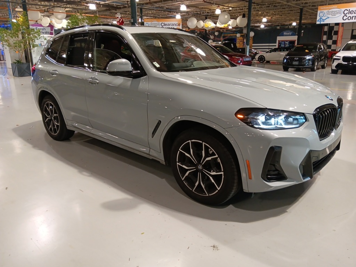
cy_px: 134
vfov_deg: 53.1
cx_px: 178
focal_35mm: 26
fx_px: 267
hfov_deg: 67.3
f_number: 1.8
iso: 452
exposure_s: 1/33.3
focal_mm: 3.98
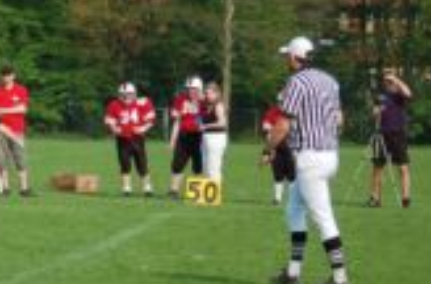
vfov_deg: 4.2
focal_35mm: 324
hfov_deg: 6.3
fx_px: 3864
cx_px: -117
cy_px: 224
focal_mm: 78
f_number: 4.5
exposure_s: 1/1000
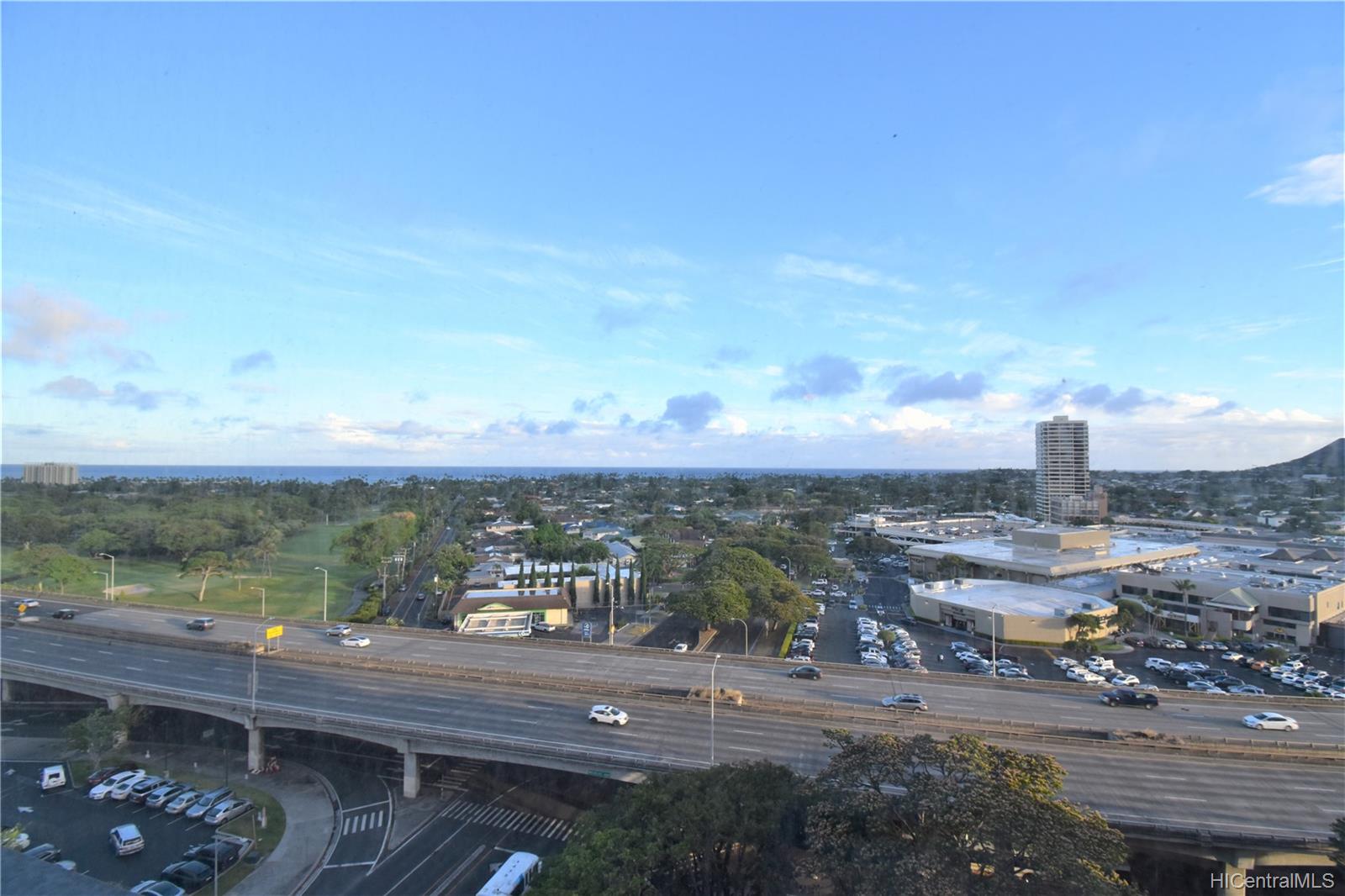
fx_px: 560
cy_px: 448
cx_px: 672
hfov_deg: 100.4
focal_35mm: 15
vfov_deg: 77.3
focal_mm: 10
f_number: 9
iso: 400
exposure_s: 1/100
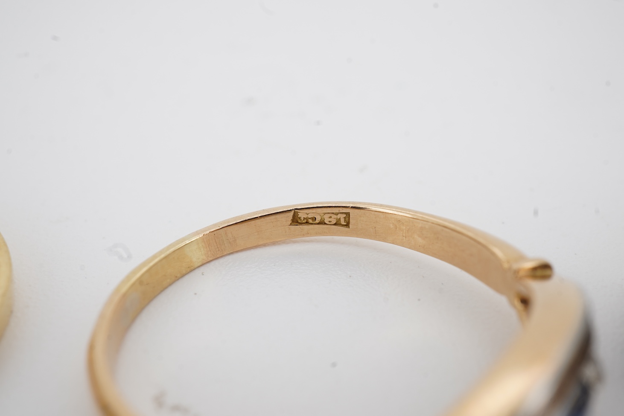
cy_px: 208
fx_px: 780
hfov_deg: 43.6
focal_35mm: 45
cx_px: 312
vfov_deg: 29.9
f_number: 22
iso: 200
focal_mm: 30
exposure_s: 1/125
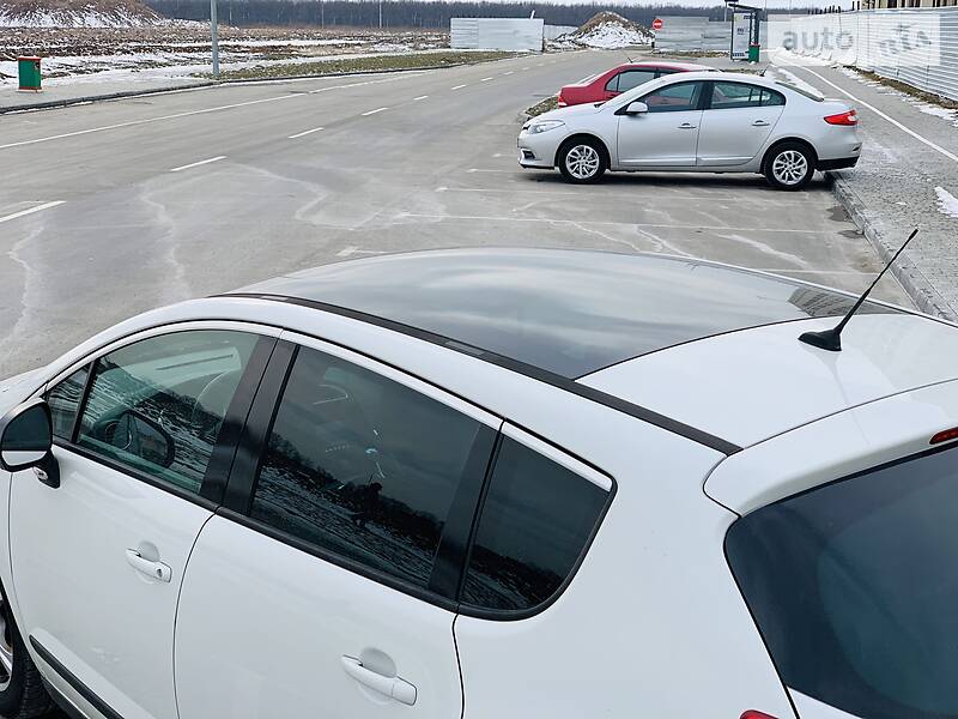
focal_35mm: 52
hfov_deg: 36.8
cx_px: 479
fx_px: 1439
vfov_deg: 28.0
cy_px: 360
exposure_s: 1/737
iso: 16
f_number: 2.4
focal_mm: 6
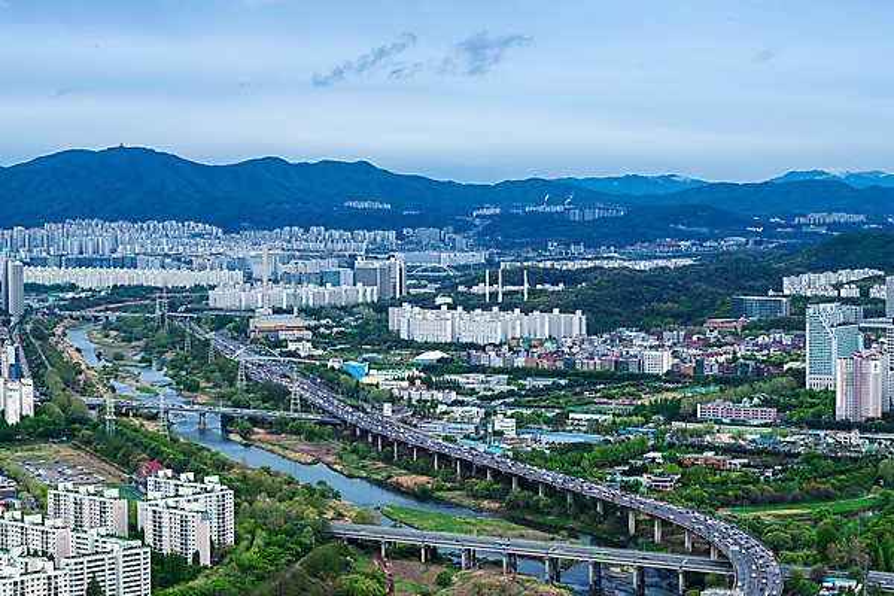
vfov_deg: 16.1
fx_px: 2111
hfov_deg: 23.9
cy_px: 298
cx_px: 447
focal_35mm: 85
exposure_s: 1/8
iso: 100
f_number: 11
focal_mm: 85
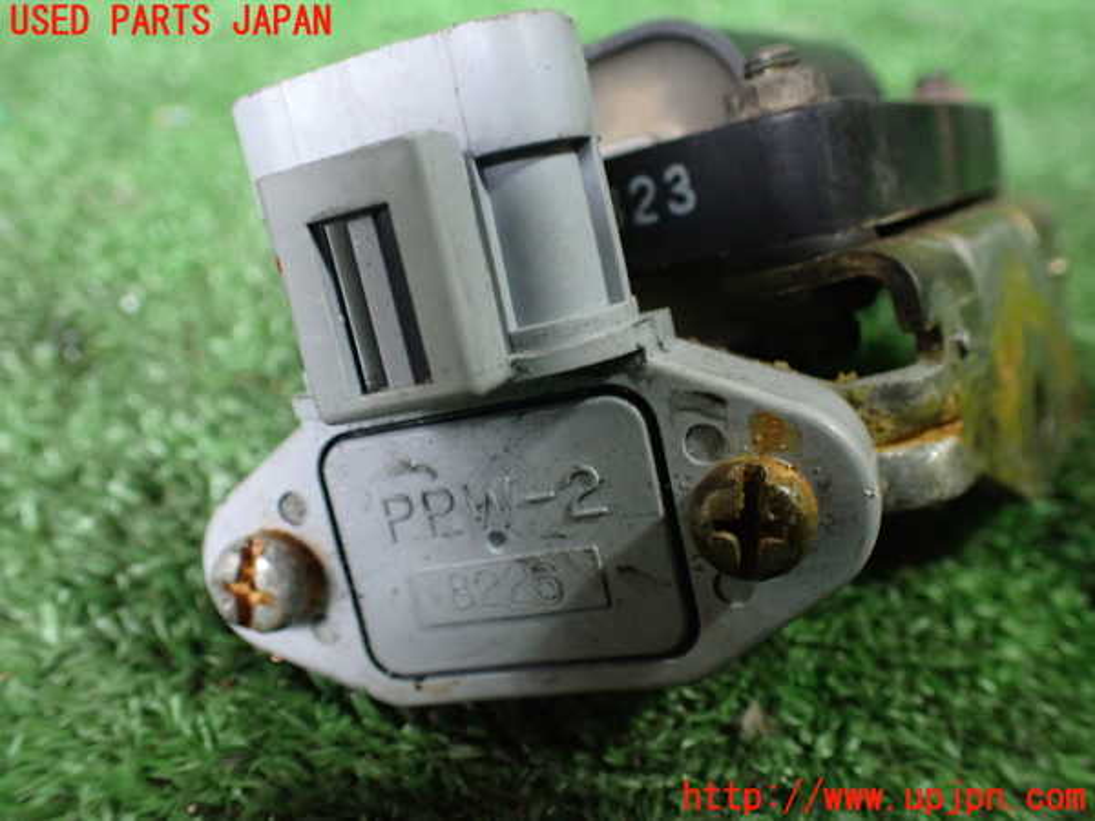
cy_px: 410
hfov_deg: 60.0
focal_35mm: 30
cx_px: 548
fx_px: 949
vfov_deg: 46.8
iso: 1000
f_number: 2.3
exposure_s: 1/30
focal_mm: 5.4
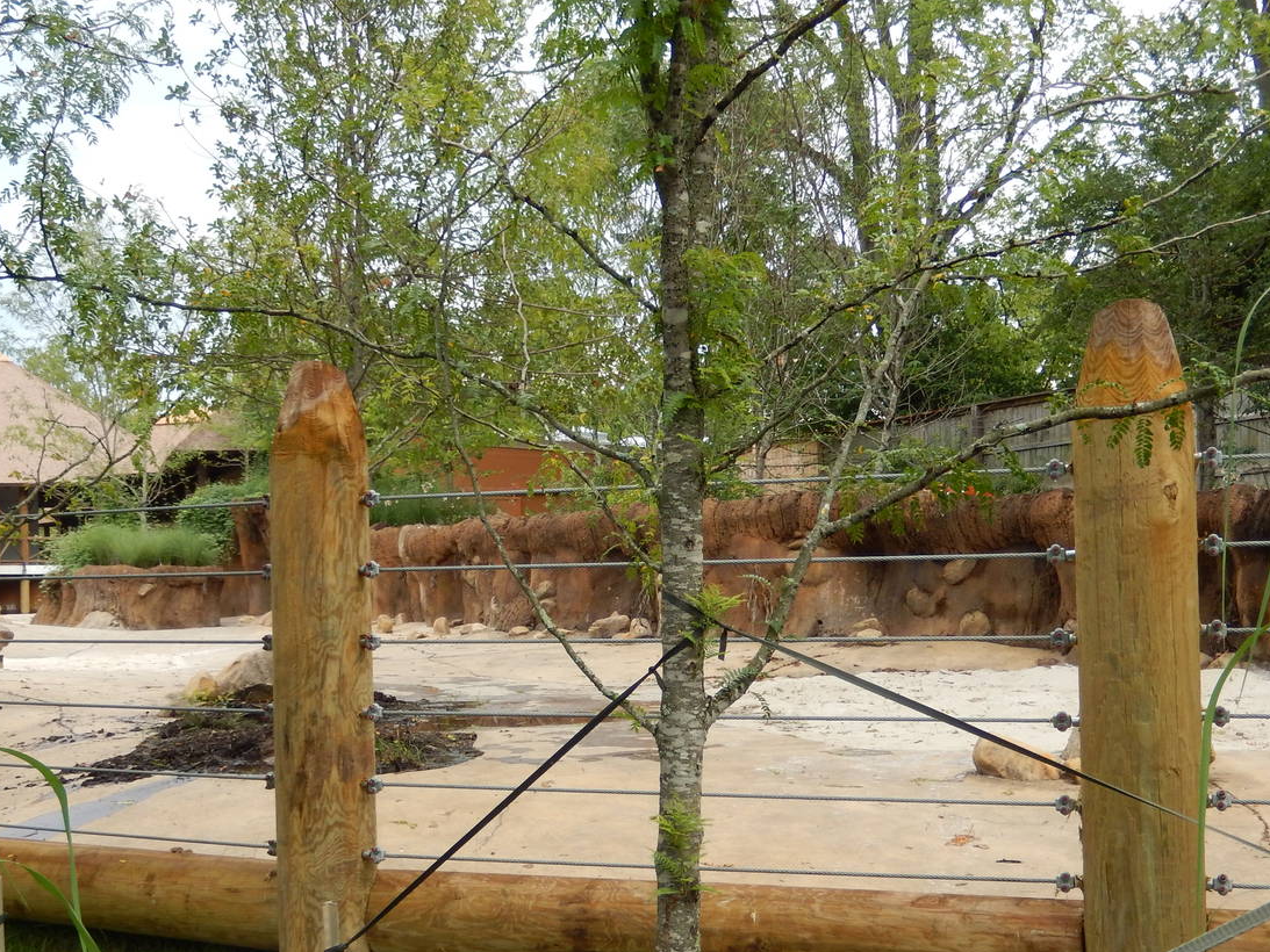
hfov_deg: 45.8
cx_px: 603
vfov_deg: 35.0
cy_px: 584
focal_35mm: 41
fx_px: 1504
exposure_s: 1/400
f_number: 3.6
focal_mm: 5.1
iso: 125
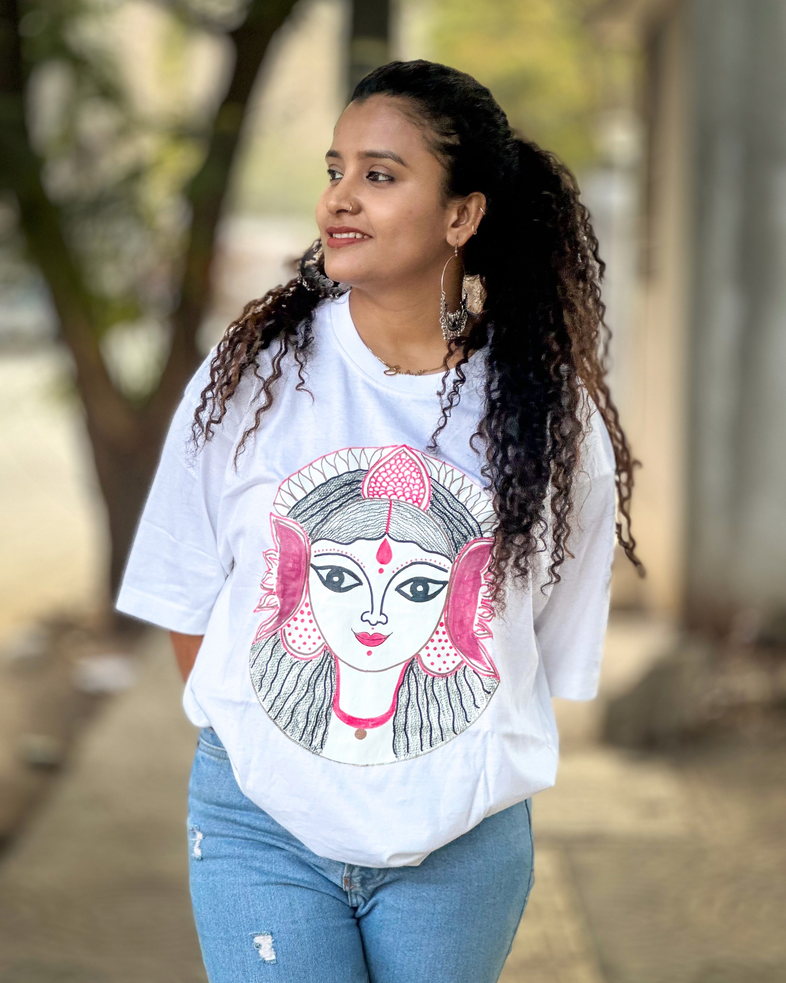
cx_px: 395
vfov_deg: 23.6
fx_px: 2355
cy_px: 508
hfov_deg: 18.9
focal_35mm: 81
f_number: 2.8
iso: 100
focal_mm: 9
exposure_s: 1/120
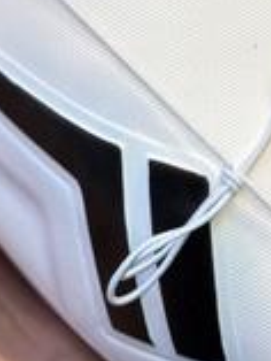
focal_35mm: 185
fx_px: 1928
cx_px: 116
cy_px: -147
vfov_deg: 10.4
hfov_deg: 8.0
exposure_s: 1/284
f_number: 1.78
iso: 80
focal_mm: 6.76
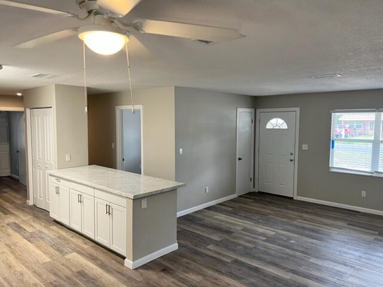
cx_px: 192
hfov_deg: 67.3
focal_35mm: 26
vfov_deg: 53.1
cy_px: 144
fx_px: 288
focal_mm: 5.7
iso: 80
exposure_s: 1/60
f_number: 1.5
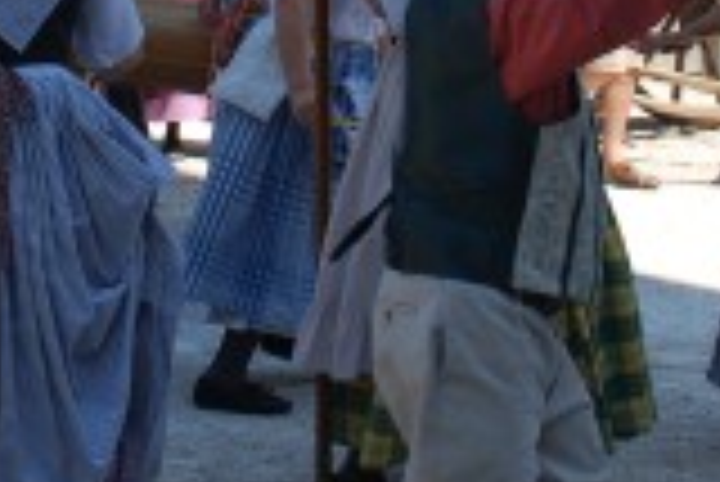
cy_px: -241
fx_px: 2883
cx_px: 234
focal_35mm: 144
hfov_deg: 14.2
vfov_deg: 9.3
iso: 100
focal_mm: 24
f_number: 7.1
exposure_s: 1/200
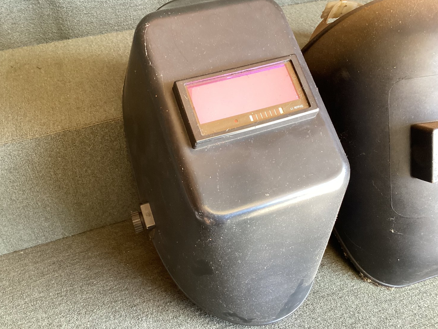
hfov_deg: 56.8
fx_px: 405
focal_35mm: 32
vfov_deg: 44.1
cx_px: 220
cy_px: 166
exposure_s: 1/50
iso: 250
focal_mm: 3.3
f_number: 2.4
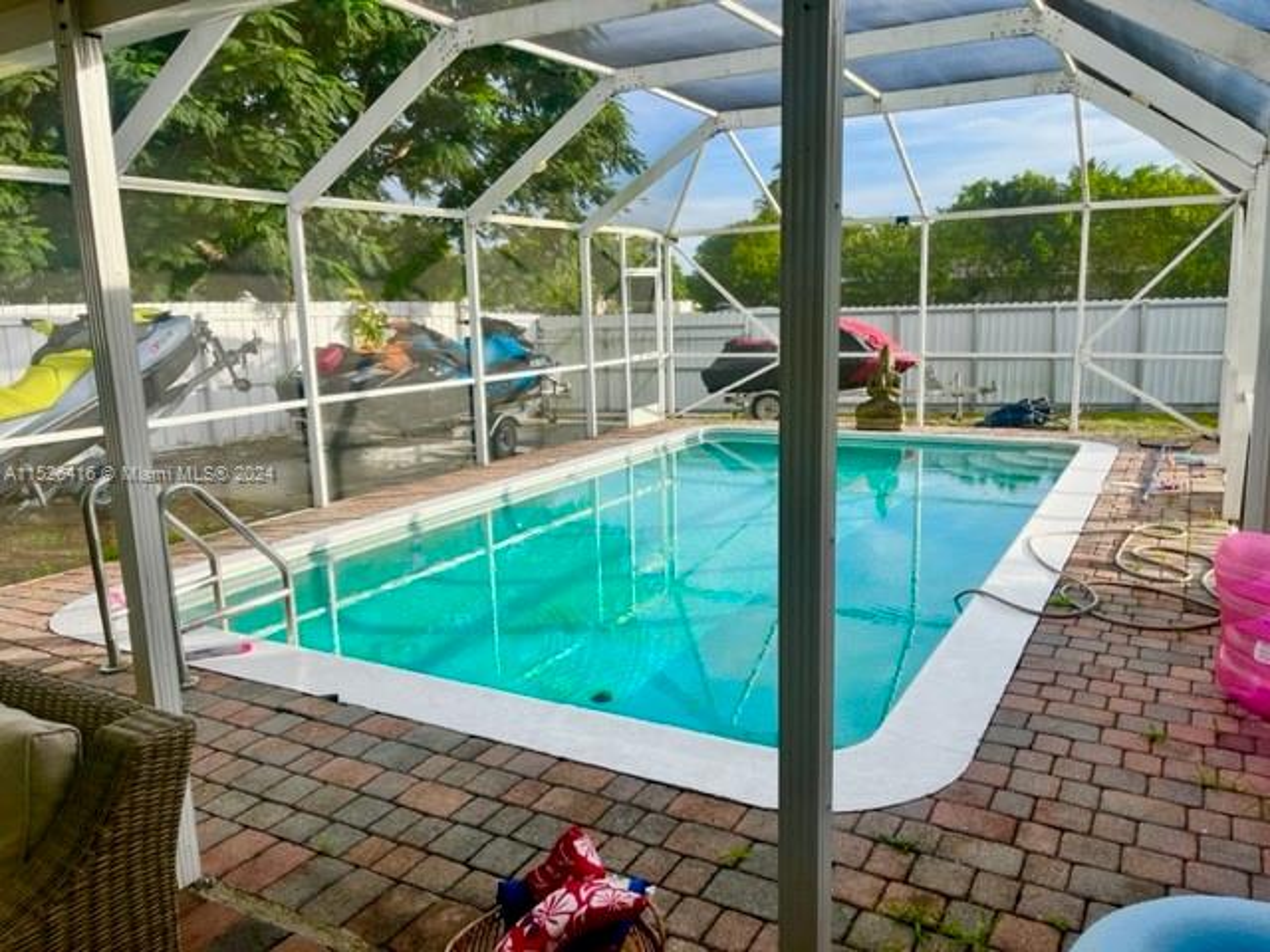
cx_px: 635
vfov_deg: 53.1
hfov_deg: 67.3
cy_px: 476
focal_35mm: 26
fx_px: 954
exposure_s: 1/1186
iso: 50
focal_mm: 5.1
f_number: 1.6
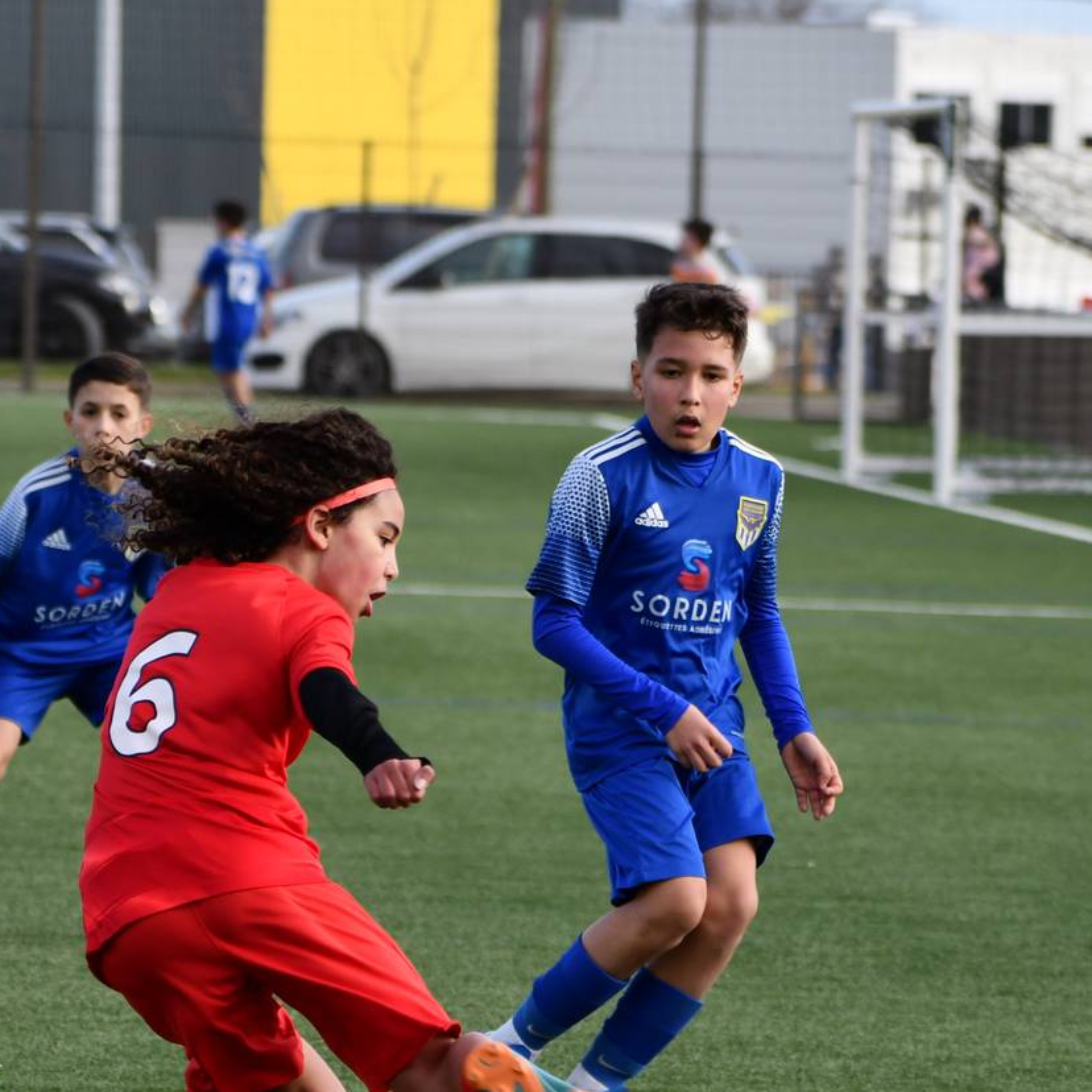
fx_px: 14205
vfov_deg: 4.4
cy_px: 831
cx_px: 533
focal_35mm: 398
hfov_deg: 4.4
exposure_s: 1/1250
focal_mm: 135
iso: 400
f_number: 4.8
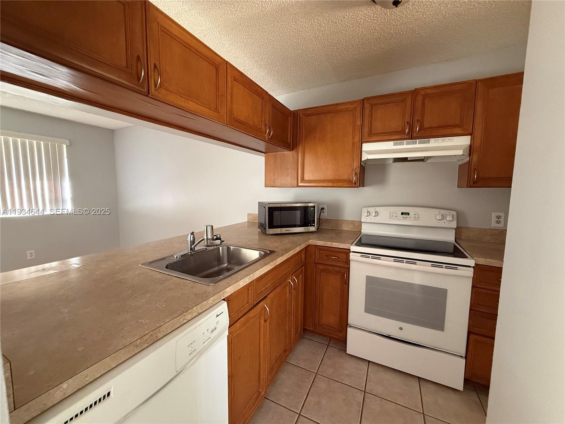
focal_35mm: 14
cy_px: 212
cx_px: 282
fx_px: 229
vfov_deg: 85.7
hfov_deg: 102.1
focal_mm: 2.22
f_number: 2.2
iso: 640
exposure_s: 1/60
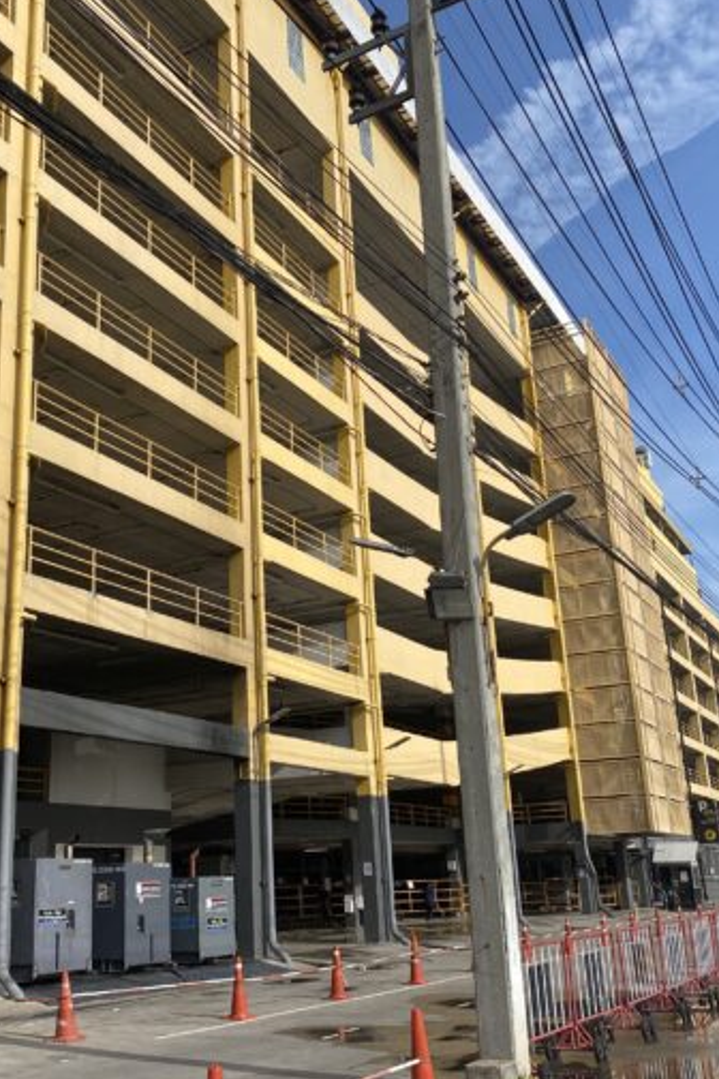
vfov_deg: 51.9
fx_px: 1108
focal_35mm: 37
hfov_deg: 35.8
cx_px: 276
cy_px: 542
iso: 32
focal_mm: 4.25
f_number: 1.8
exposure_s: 1/2571
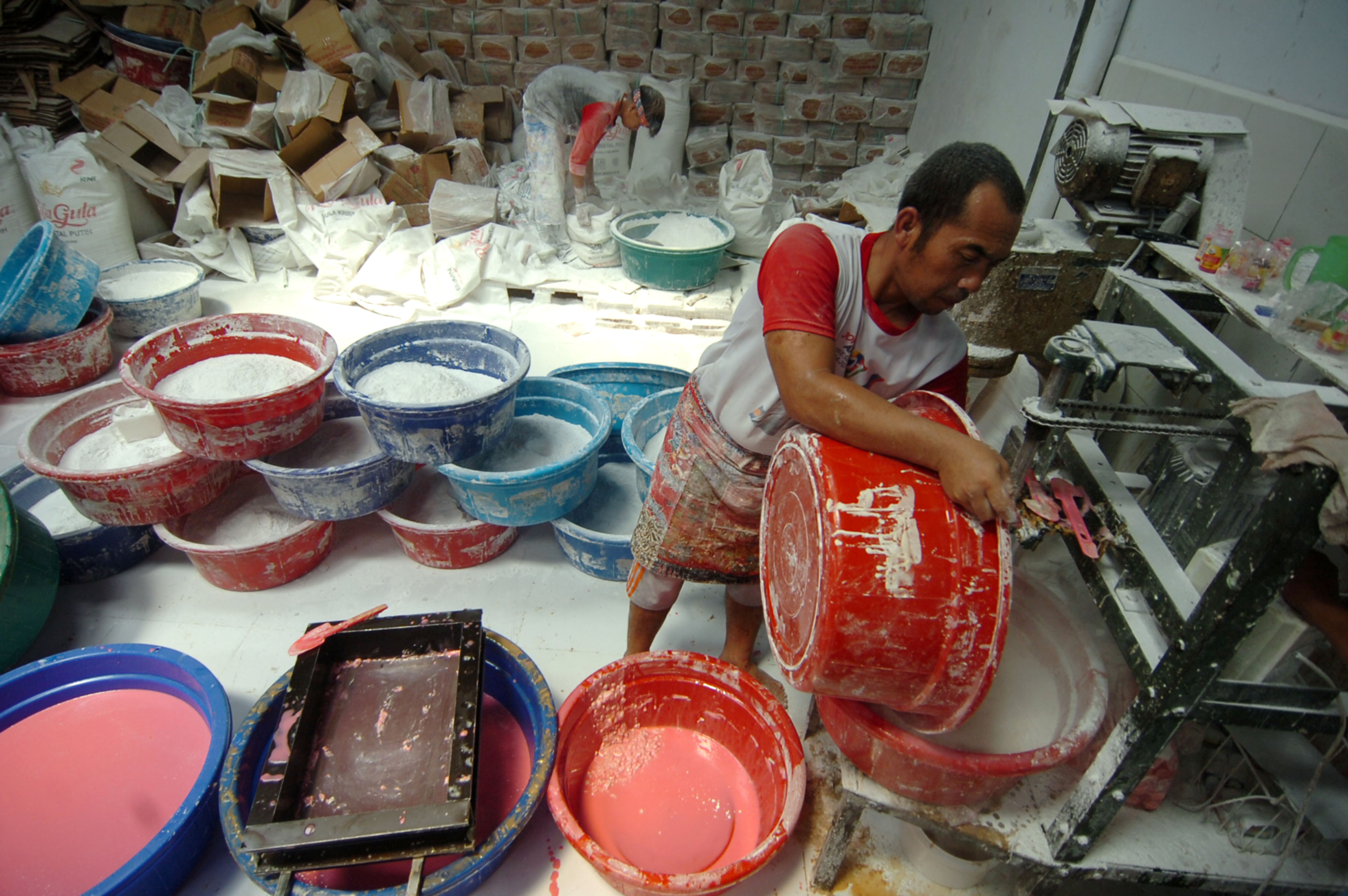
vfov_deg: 67.3
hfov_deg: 90.0
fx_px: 674
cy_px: 448
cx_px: 674
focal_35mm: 18
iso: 400
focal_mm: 12
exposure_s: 1/400
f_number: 4
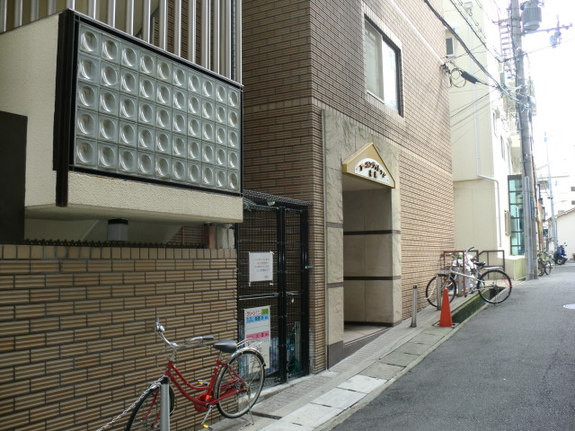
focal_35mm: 35
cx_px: 288
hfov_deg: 52.6
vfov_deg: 40.7
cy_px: 216
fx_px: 581
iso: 64
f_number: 3.1
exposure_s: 1/60
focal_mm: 6.3
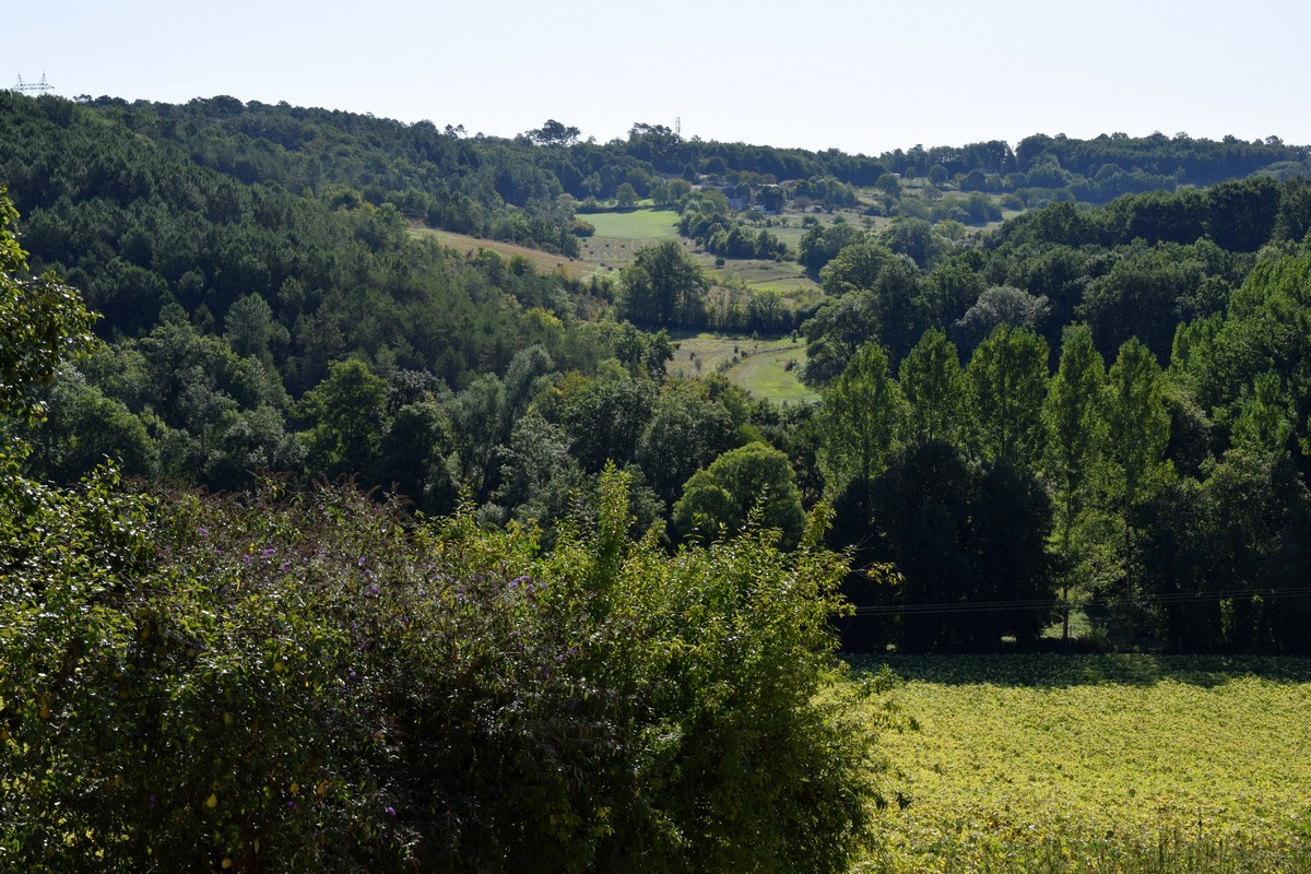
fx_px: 2294
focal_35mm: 63
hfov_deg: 31.9
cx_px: 656
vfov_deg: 21.6
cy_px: 437
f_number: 10
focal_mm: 42
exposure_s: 1/400
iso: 200
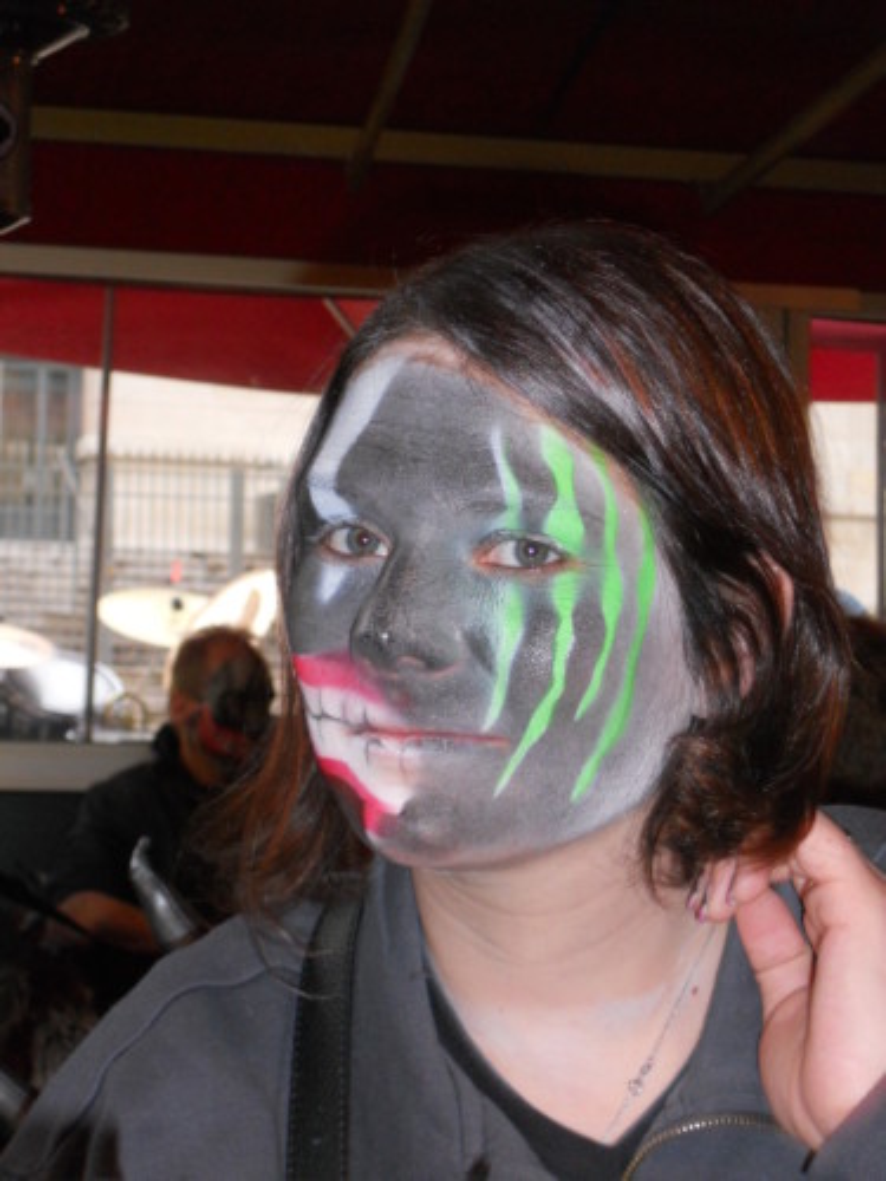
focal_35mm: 92
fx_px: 3140
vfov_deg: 21.3
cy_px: 590
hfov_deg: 16.1
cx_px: 443
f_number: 5.4
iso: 320
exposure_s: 1/60
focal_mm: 16.5
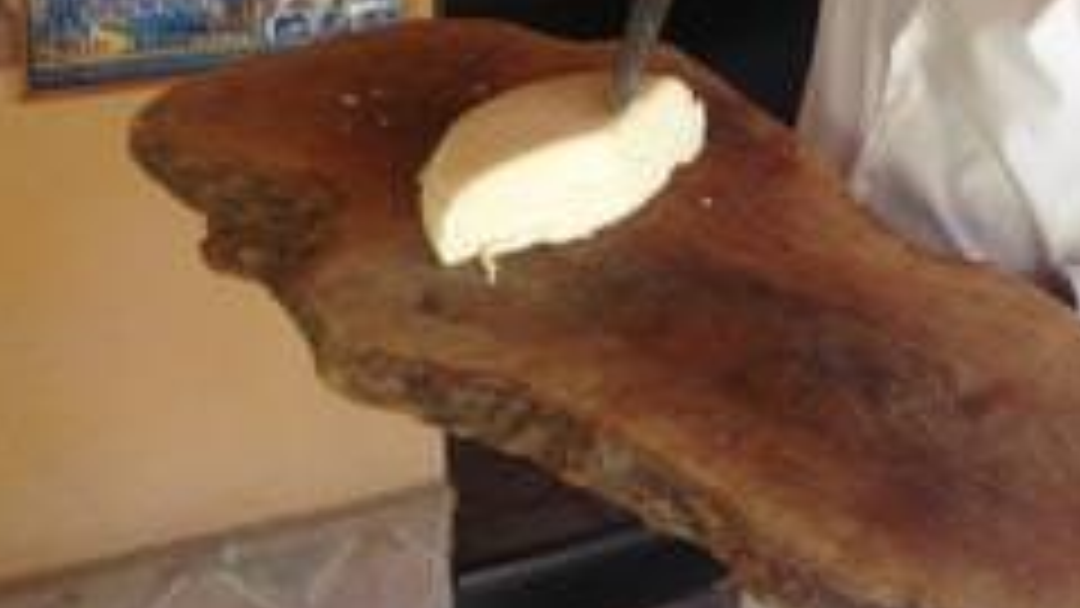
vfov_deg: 17.4
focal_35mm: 67
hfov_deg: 30.9
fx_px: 1919
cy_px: -54
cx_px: 819
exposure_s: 1/20
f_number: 2.4
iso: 50
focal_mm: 4.12
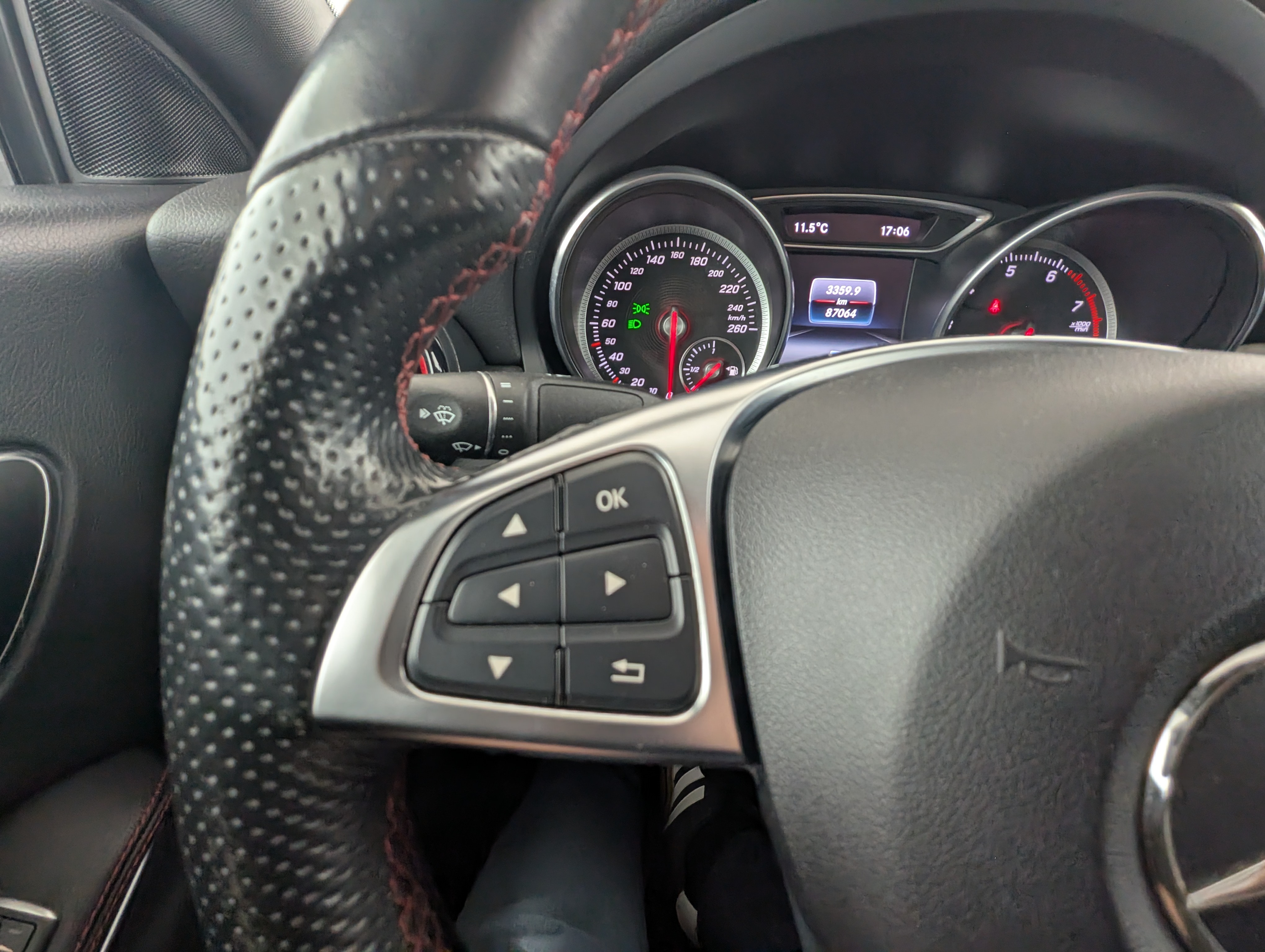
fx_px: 586
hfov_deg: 94.4
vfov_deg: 78.2
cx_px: 632
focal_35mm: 16
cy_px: 476
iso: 343
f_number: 2.2
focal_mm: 2.35
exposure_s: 1/75.5
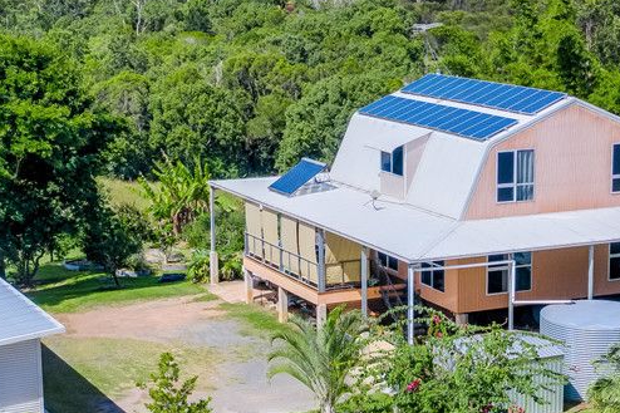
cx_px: 385
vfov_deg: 16.1
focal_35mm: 85
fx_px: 1463
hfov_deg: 23.9
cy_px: 237
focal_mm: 10.26
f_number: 3.5
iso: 100
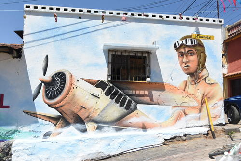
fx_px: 221
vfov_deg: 40.0
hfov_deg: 57.2
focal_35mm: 33
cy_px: 80
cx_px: 120
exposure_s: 1/750
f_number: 8
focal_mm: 22
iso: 250
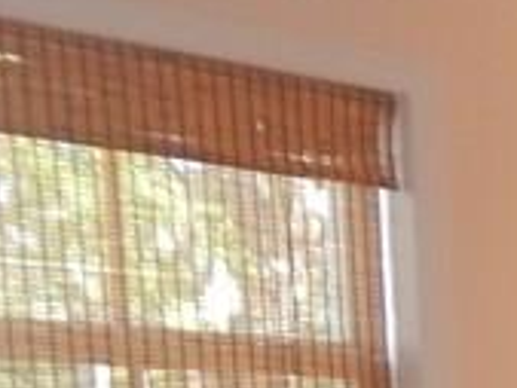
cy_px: 712
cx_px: 1481
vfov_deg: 10.5
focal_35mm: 133
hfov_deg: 10.8
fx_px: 1988
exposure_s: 1/30
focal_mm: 4
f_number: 3
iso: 200
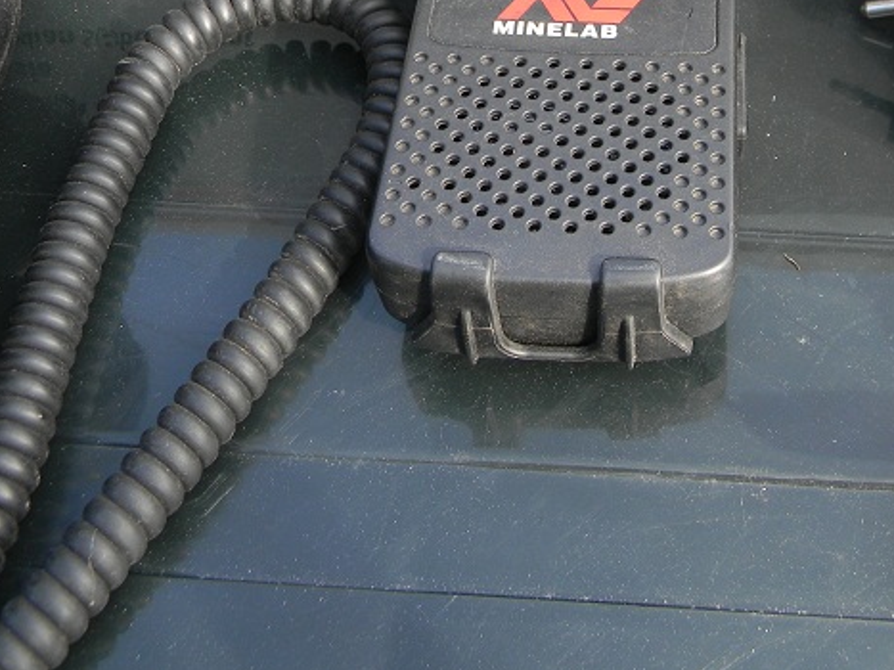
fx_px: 1239
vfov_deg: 29.4
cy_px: 105
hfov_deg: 38.7
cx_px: 662
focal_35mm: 48
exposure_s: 1/70.4
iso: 80
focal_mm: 5
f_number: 3.5
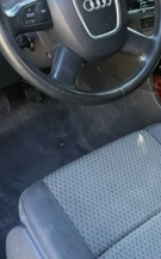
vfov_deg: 42.7
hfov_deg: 26.5
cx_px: 143
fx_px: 331
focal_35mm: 47
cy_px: 127
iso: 200
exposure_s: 1/92
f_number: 1.78
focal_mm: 6.76
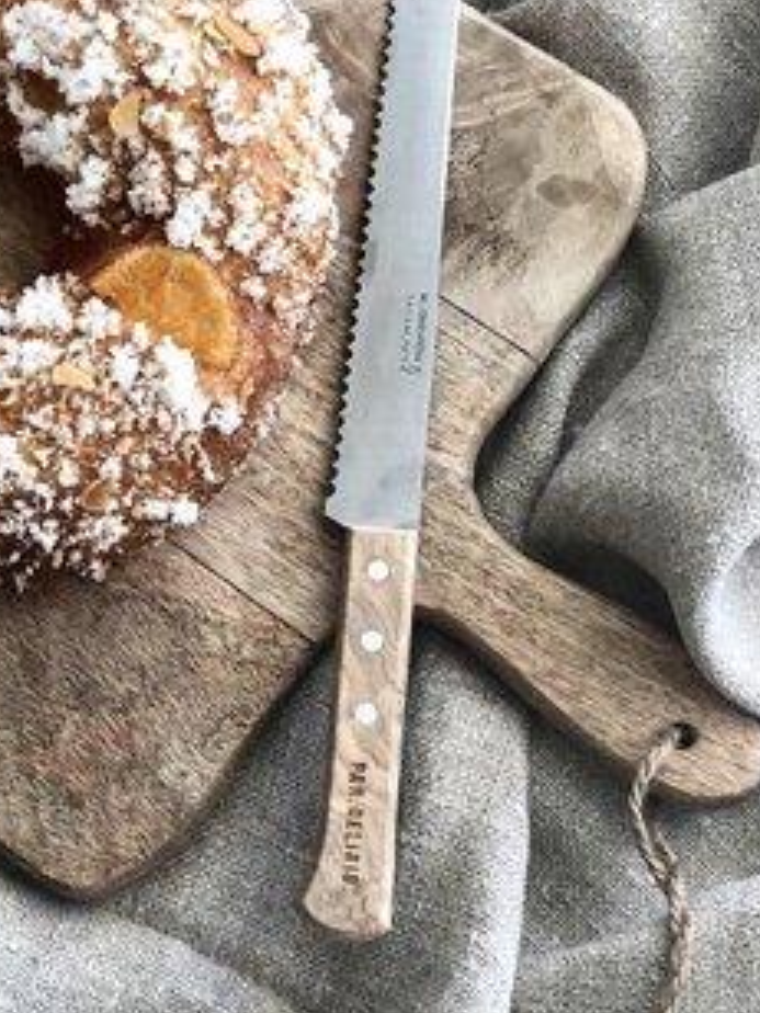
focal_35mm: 108
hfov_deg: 13.5
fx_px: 3162
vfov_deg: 18.2
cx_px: -49
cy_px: 342
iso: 20
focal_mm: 6
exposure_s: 1/60
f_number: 2.4
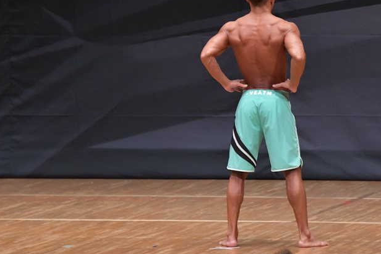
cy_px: 104
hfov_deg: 5.5
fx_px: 3991
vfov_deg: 3.6
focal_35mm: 377
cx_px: 224
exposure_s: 1/400
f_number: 5.6
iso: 6400
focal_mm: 200
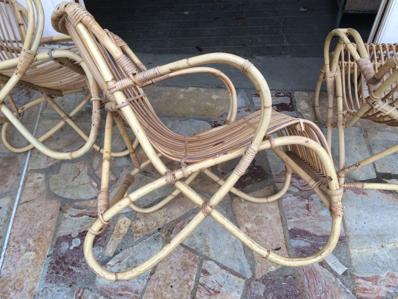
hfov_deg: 61.7
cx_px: 199
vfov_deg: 48.2
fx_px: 333
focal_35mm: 29
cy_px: 150
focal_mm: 4.15
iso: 40
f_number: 2.2
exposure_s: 1/33
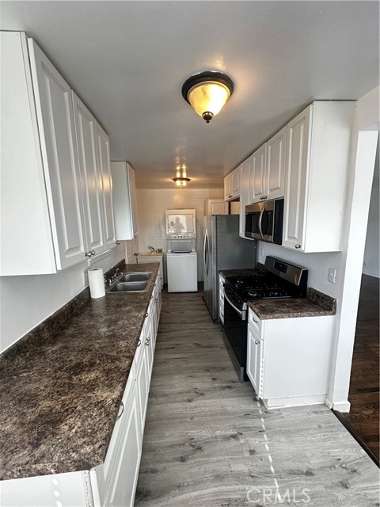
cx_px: 190
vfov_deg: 102.1
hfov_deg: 85.7
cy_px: 254
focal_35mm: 14
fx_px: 205
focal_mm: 2.22
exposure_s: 1/120
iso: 160
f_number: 2.2
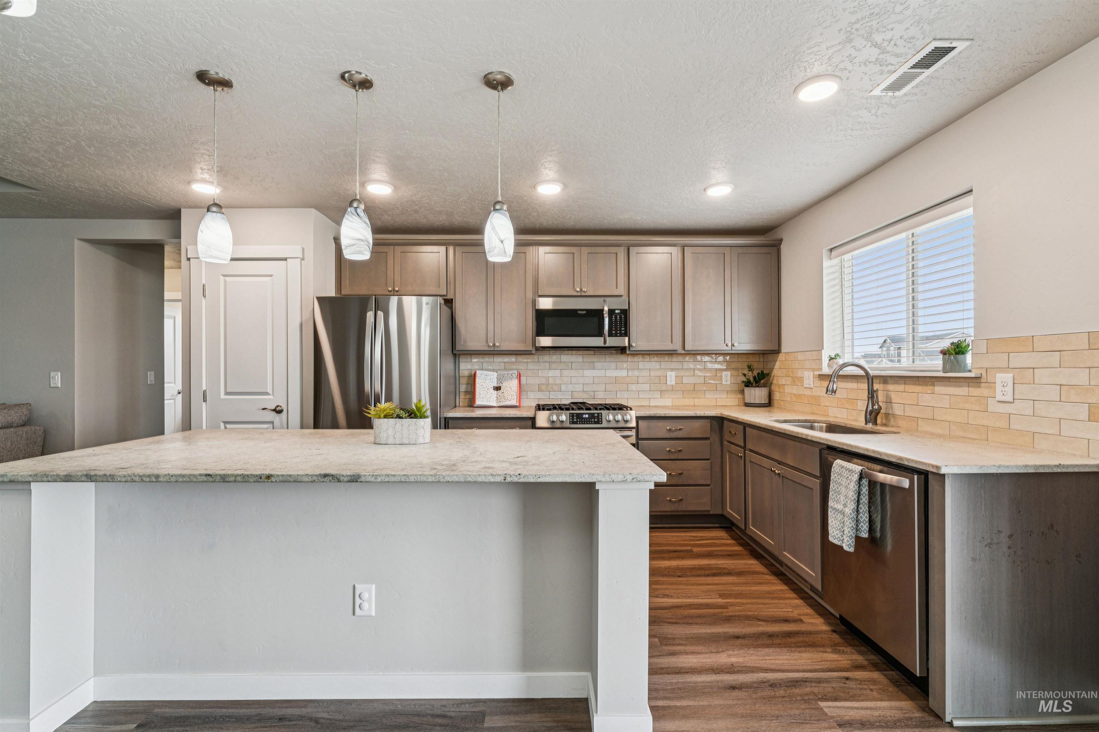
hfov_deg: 97.1
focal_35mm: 16
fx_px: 485
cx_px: 550
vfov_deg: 74.1
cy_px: 366
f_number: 13
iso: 400
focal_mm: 15.9
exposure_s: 1/10
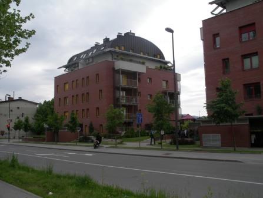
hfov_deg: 50.1
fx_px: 281
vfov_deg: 38.7
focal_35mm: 37
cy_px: 99
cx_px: 132
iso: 80
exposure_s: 1/125
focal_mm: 7.8
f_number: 7.8
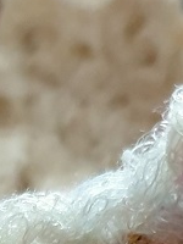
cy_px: 639
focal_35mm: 156
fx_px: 1100
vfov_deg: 10.4
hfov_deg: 9.2
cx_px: -122
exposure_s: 1/50
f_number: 1.5
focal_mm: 4.3
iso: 250
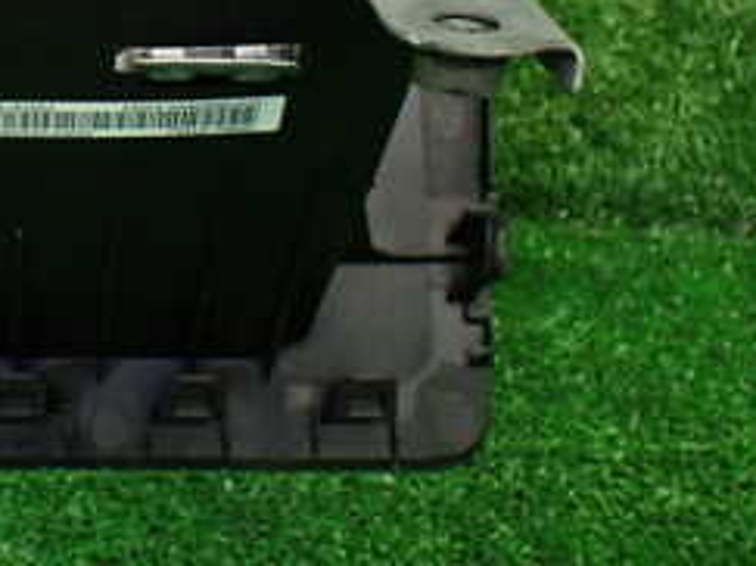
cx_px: 34
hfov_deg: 25.3
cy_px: -53
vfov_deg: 19.1
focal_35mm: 74
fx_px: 1615
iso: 500
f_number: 2.3
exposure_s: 1/125
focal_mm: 5.4
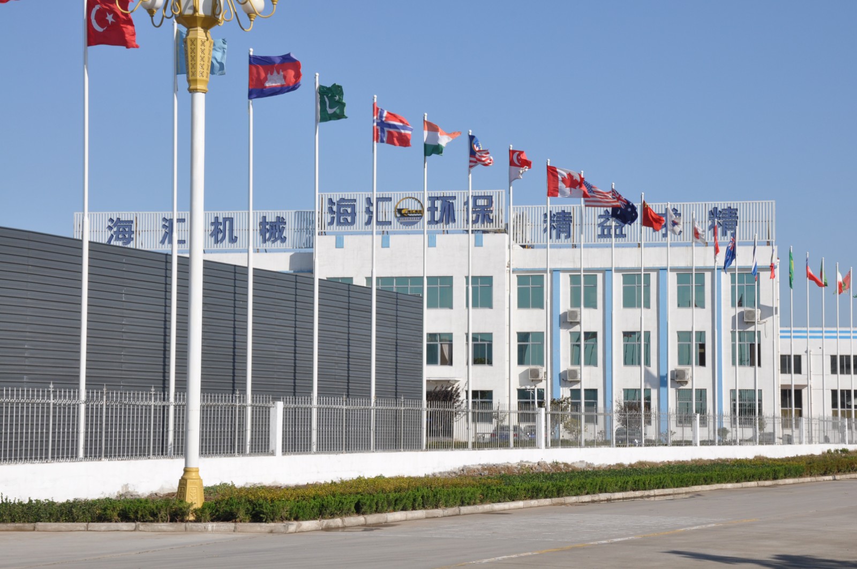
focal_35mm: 75
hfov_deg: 27.0
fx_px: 1783
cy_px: 284
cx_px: 428
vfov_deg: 18.1
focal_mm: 50
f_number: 14
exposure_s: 1/250
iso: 250
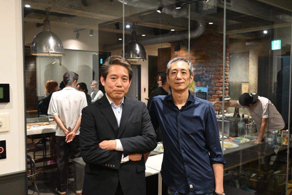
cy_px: 98
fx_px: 280
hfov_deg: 55.1
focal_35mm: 34
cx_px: 146
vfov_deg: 38.4
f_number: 4.2
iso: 3200
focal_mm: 23
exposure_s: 1/100
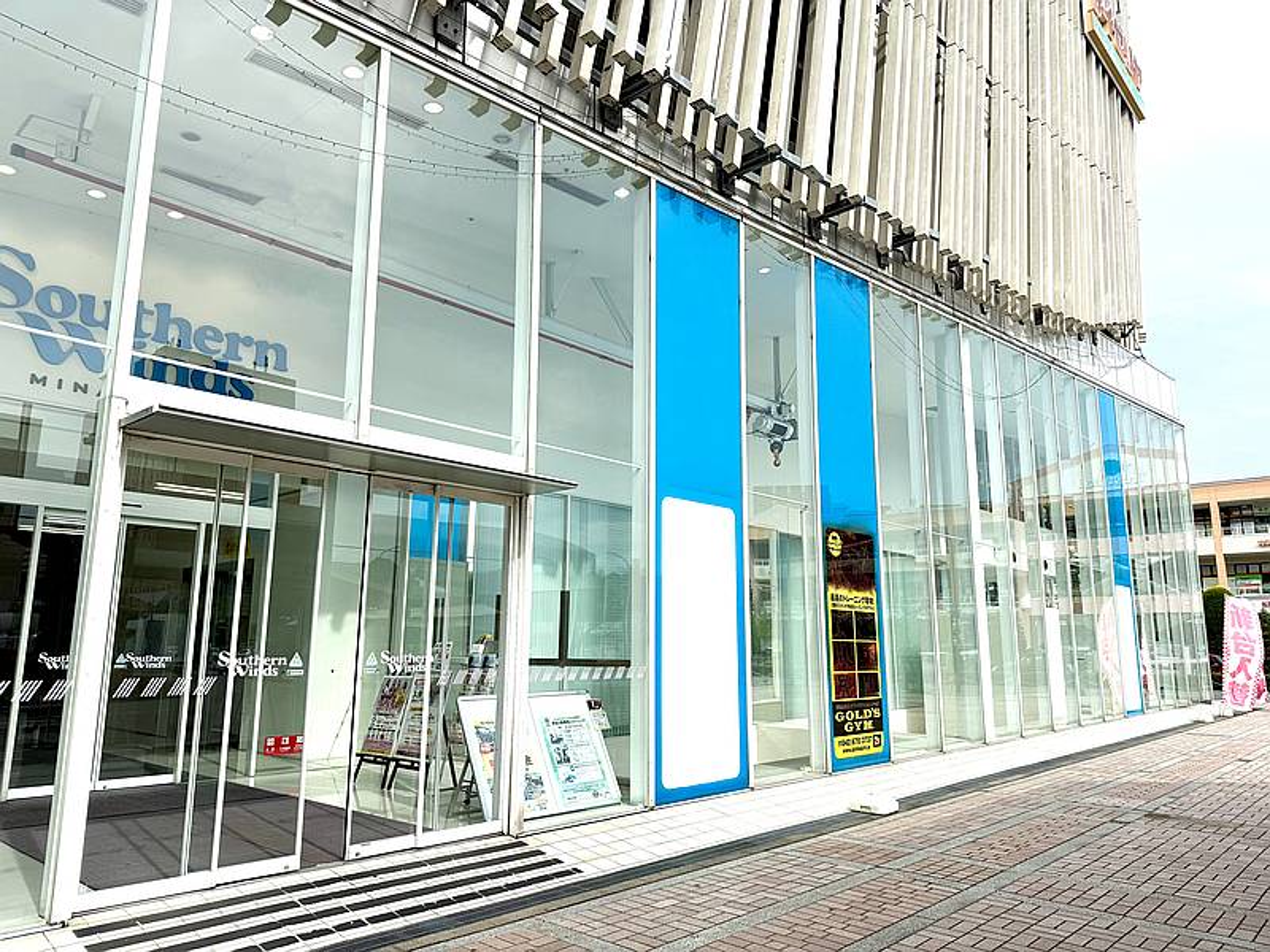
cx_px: 635
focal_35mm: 24
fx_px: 881
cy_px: 476
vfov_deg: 56.8
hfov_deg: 71.6
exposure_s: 1/4673
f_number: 1.78
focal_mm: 6.76
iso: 80
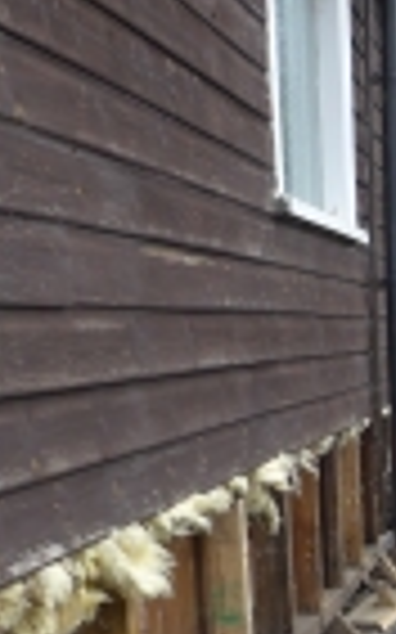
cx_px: 644
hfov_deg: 14.2
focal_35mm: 84
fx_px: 1452
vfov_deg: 24.0
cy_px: 571
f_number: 2.8
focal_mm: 6
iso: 80
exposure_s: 1/125
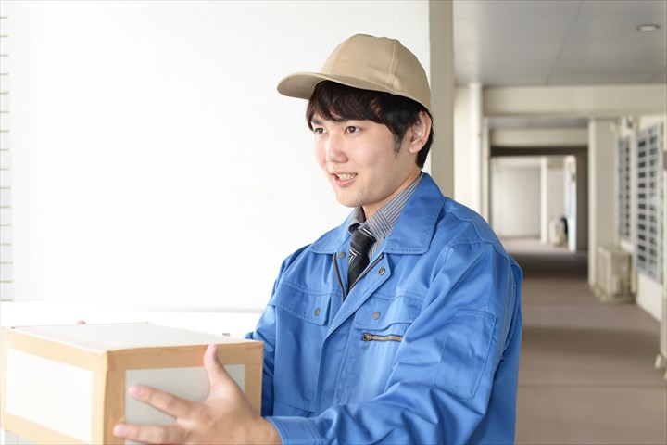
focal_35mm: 50
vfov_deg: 27.0
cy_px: 222
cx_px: 334
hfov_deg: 39.6
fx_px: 926
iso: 400
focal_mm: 50
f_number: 5
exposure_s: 1/100
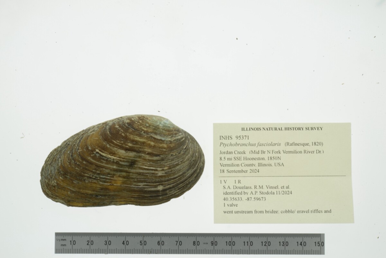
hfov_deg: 33.4
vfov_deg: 22.6
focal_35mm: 60
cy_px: 129
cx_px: 193
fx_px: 644
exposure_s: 1/8
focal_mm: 60
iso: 100
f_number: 32
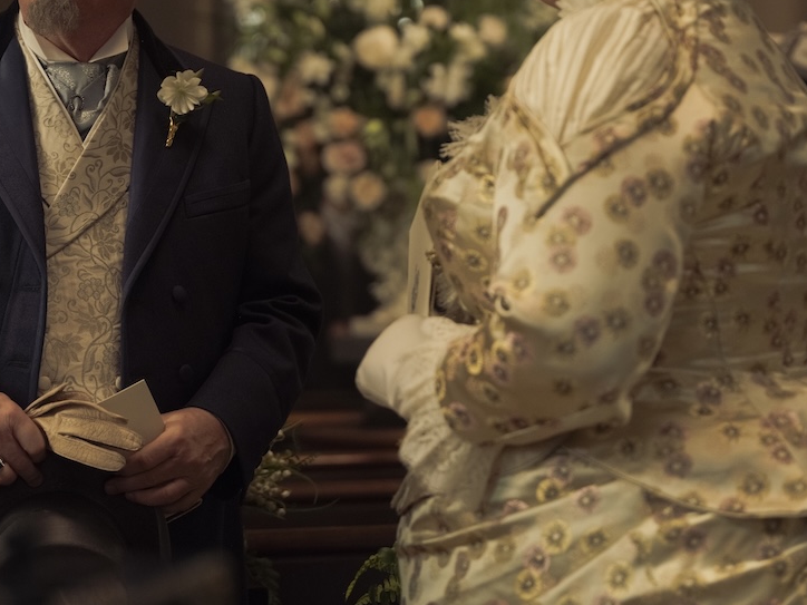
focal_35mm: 131
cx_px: 385
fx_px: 3054
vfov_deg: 11.3
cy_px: 135
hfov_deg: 15.1
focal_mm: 100
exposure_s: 1/100
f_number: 4
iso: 6400
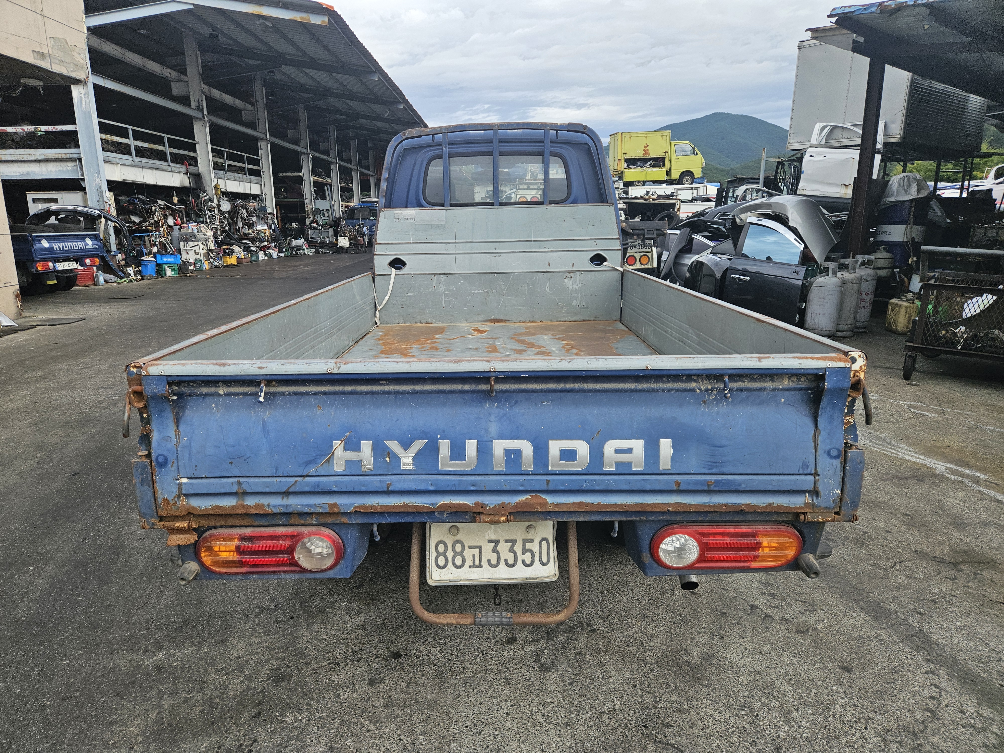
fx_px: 667
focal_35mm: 23
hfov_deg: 73.9
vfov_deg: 58.9
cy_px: 376
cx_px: 502
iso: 64
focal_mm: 5.4
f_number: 1.8
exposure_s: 1/2000
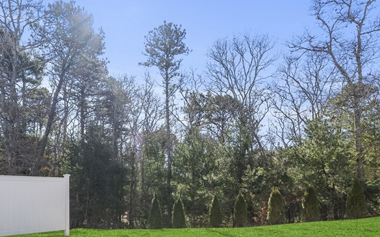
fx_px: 259
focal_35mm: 25
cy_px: 182
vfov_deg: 47.1
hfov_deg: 71.4
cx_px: 142
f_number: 7.1
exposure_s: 1/250
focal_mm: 14
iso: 160
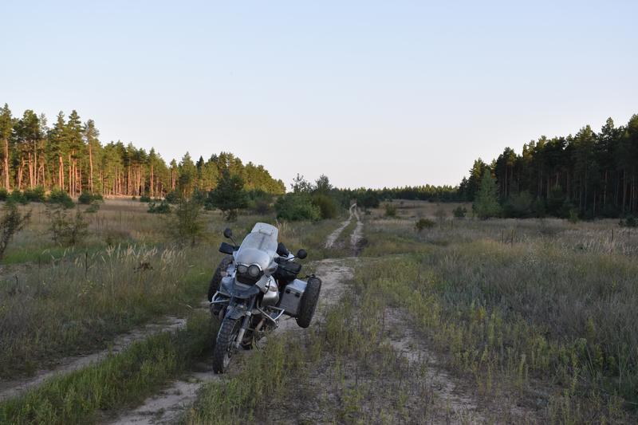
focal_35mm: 48
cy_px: 212
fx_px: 850
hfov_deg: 41.1
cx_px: 319
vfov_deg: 28.1
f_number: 8
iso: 400
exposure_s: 1/250
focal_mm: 32
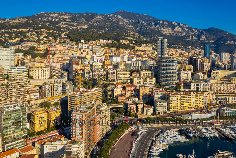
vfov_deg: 51.2
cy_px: 83
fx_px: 164
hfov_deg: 71.5
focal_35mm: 25
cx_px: 122
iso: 100
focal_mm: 8.4
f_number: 2.8
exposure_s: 1/240
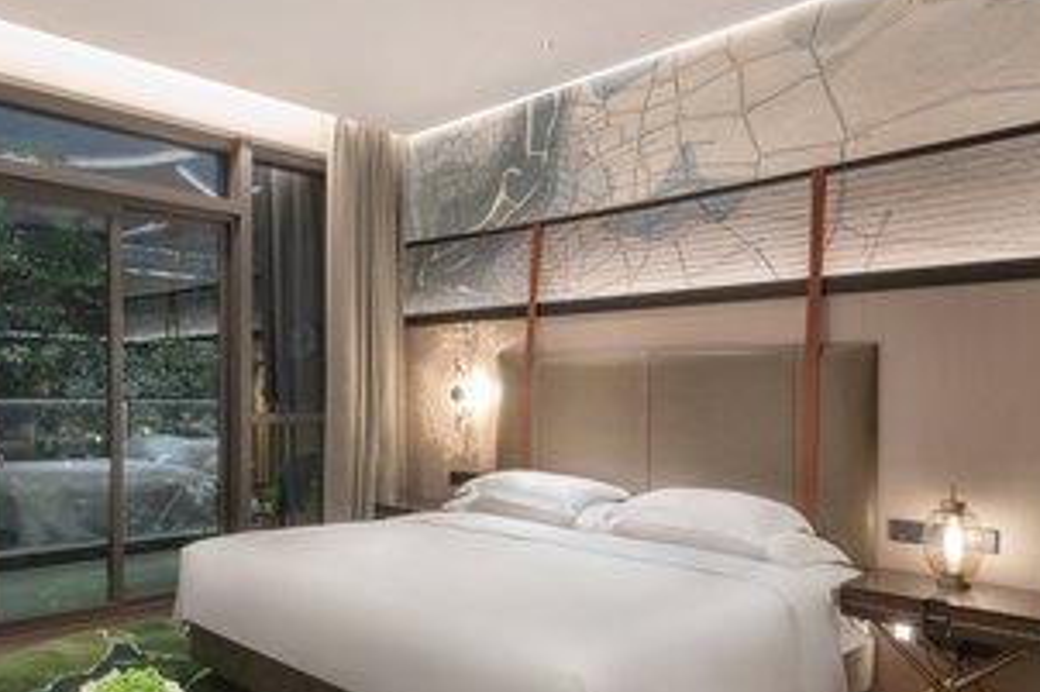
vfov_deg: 47.6
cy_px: 417
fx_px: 780
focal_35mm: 27
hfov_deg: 66.0
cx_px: 365
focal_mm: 17
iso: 100
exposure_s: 5
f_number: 9
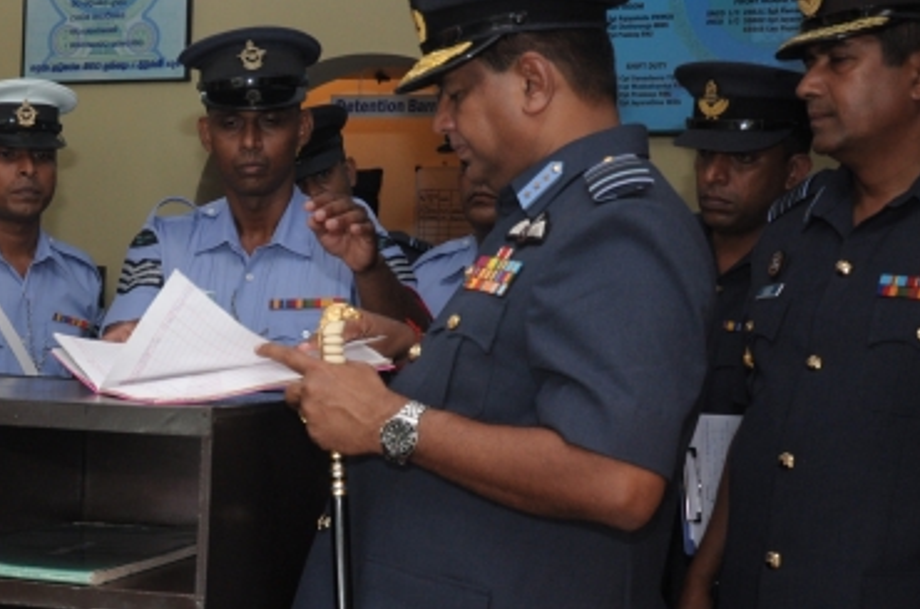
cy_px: 400
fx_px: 1809
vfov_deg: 19.1
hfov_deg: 27.5
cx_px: 97
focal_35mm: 71
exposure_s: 1/125
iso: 640
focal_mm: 25
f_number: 5.6
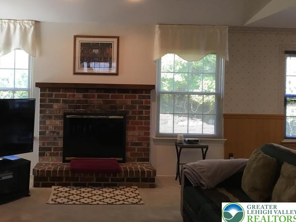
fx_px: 351
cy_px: 81
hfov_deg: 45.2
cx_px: 104
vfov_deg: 34.9
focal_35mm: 41
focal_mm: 3.3
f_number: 2.4
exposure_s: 1/33
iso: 50
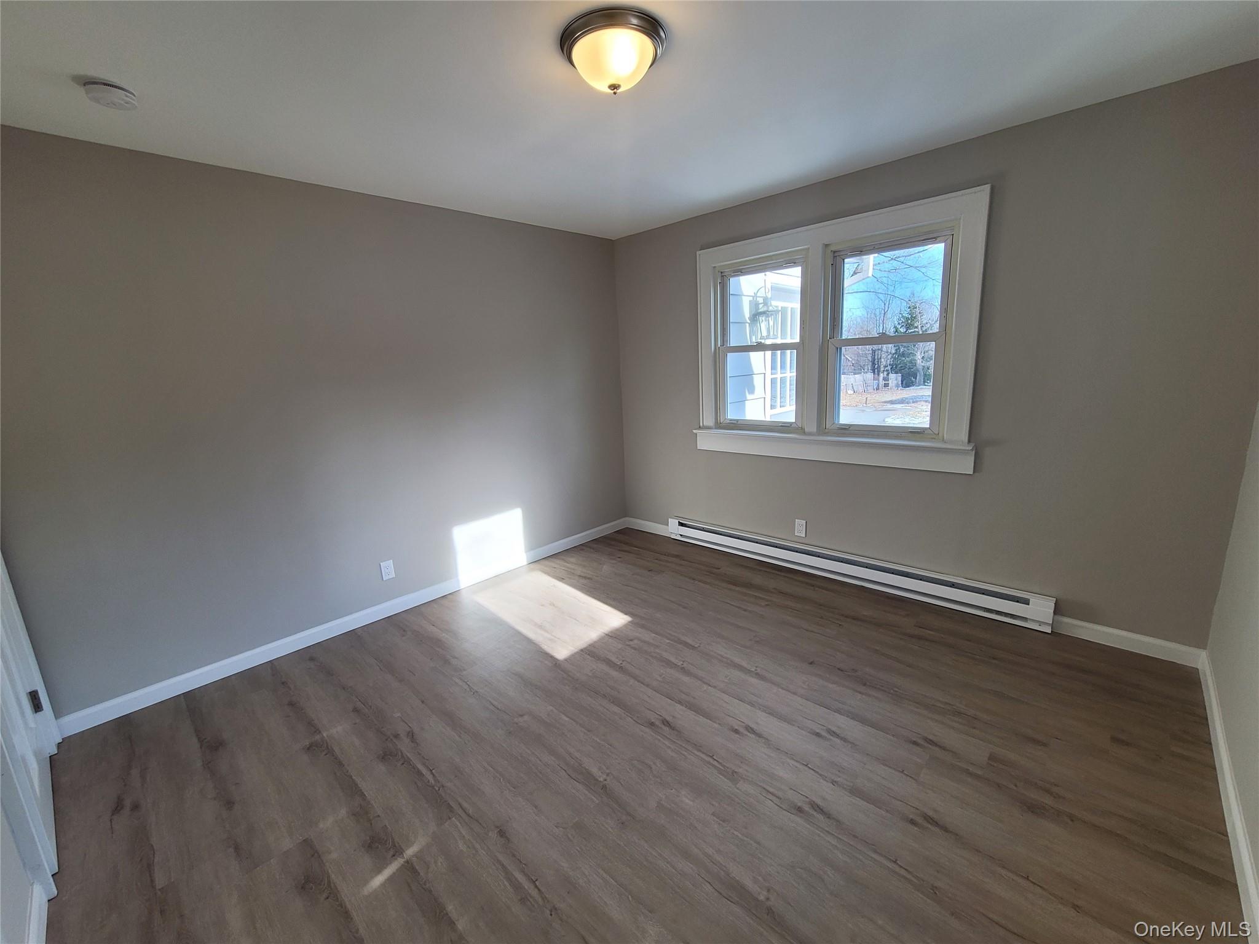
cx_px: 630
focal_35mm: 13
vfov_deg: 89.9
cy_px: 472
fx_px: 473
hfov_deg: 106.2
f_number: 2.2
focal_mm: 2.2
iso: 100
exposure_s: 1/120
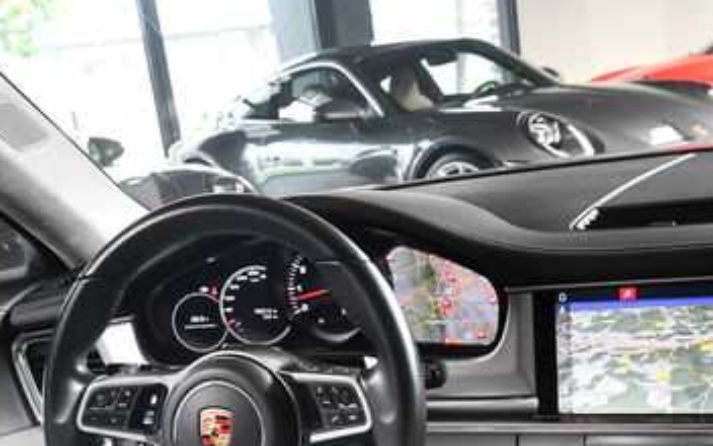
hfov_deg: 34.0
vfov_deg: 20.8
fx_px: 1166
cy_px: 468
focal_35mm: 60
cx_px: 397
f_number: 5.6
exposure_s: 1/80
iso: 1000
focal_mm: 18
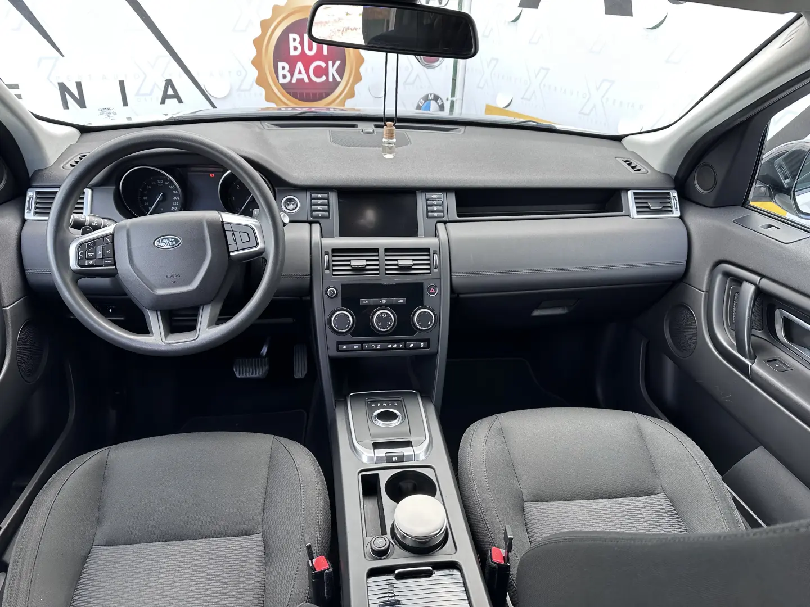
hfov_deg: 71.6
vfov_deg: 56.8
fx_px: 562
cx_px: 405
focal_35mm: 24
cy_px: 304
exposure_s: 1/121
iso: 100
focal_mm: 6.86
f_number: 1.78
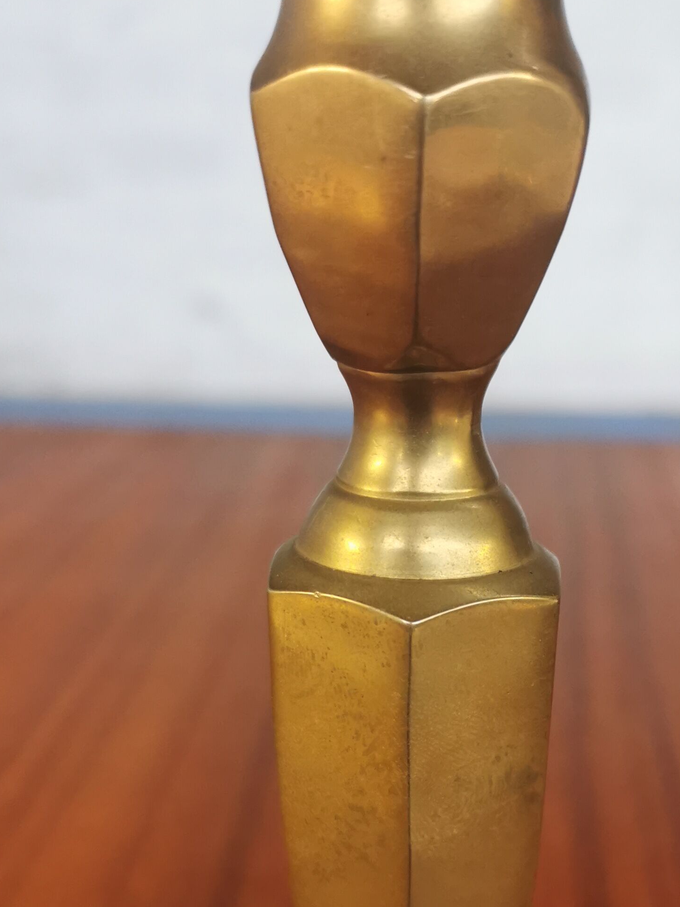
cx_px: 412
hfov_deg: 28.5
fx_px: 1336
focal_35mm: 51
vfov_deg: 36.6
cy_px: 678
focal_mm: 5.58
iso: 250
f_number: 1.8
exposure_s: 1/50
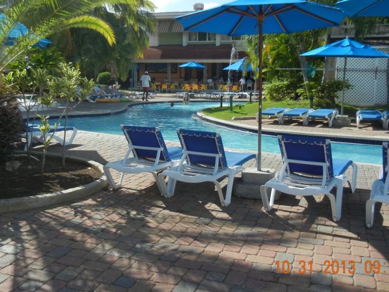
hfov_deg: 45.7
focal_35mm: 41
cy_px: 109
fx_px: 461
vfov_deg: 35.0
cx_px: 171
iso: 160
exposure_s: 1/327
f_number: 7
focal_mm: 5.4
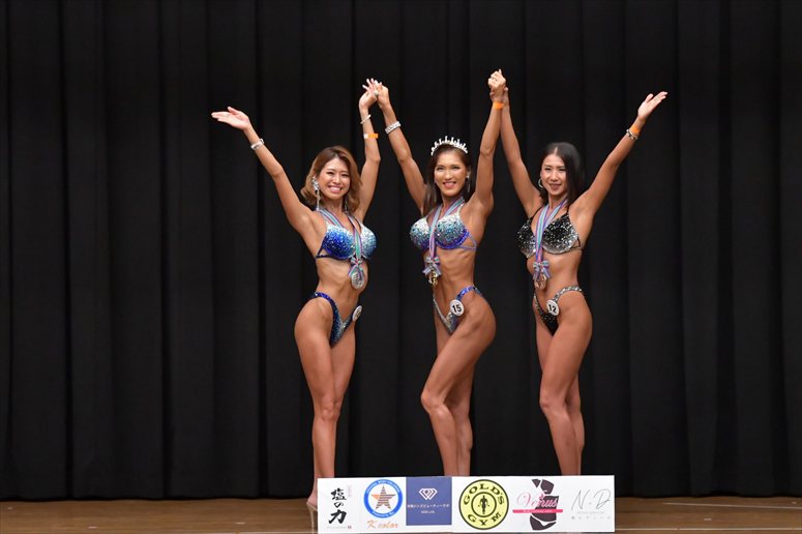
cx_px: 401
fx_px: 4498
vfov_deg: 6.8
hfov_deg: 10.2
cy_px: 267
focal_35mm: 202
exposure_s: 1/400
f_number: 5.6
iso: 6400
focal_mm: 135
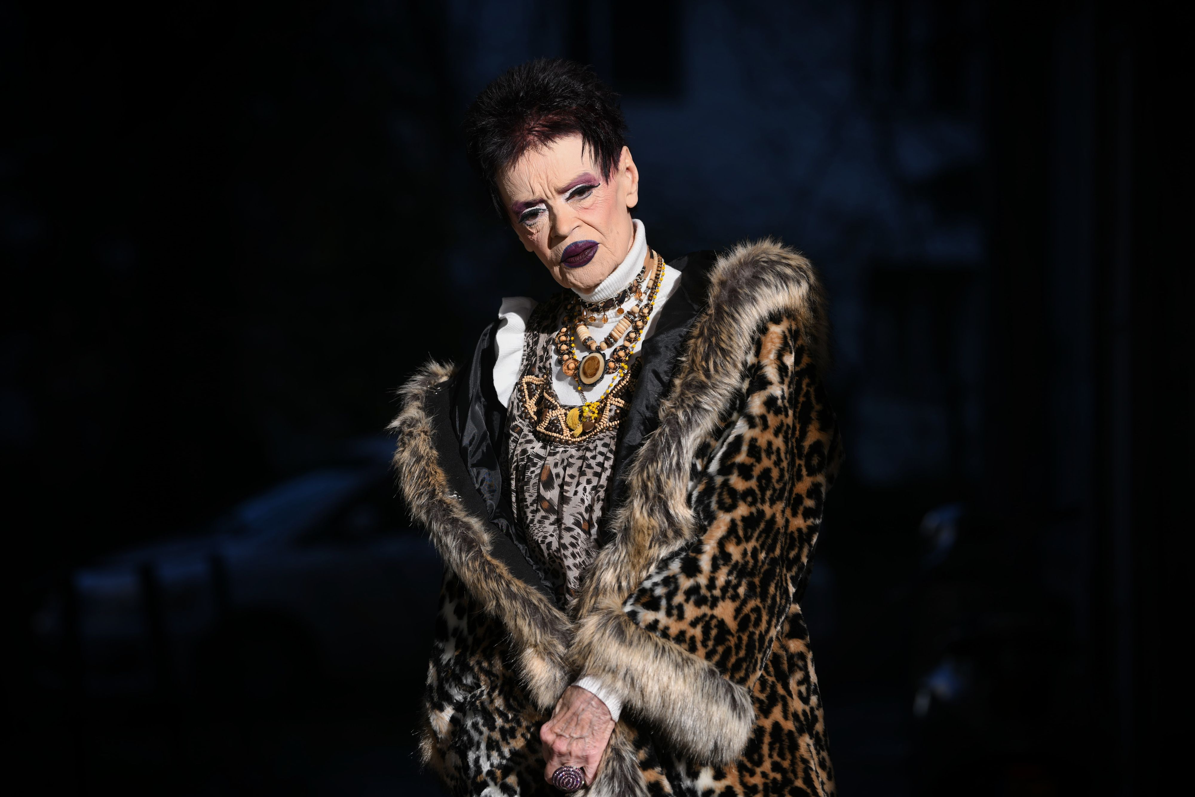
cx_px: 598
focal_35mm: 145
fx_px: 4813
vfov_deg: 9.5
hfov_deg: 14.2
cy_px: 398
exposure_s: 1/400
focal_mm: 145
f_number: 4
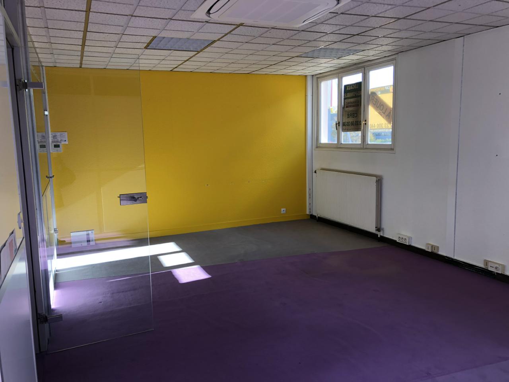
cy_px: 191
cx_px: 254
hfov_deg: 63.4
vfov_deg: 49.7
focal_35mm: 28
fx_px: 412
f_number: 1.8
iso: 25
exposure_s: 1/120
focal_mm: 3.99
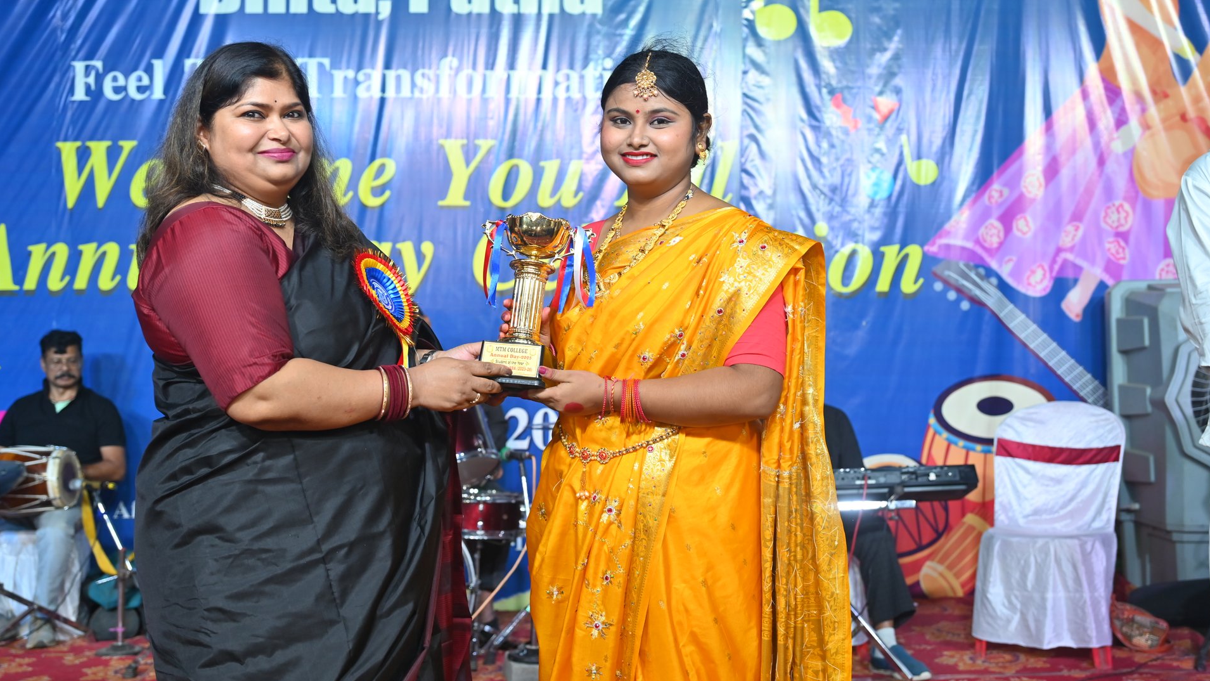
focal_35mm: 40
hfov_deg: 50.5
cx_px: 606
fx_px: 1283
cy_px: 314
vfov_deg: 29.7
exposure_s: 1/100
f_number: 4
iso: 500
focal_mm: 38
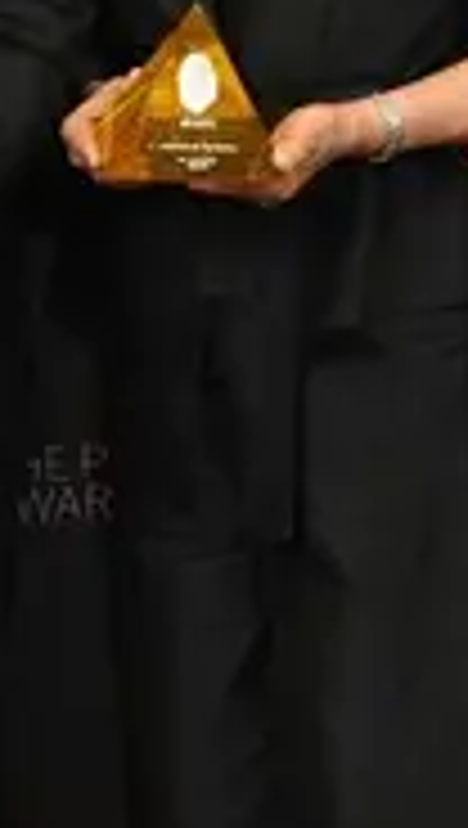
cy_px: 79
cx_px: -216
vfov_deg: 9.9
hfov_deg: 5.6
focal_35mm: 217
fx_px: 4770
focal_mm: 49
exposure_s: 1/100
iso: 2500
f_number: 4
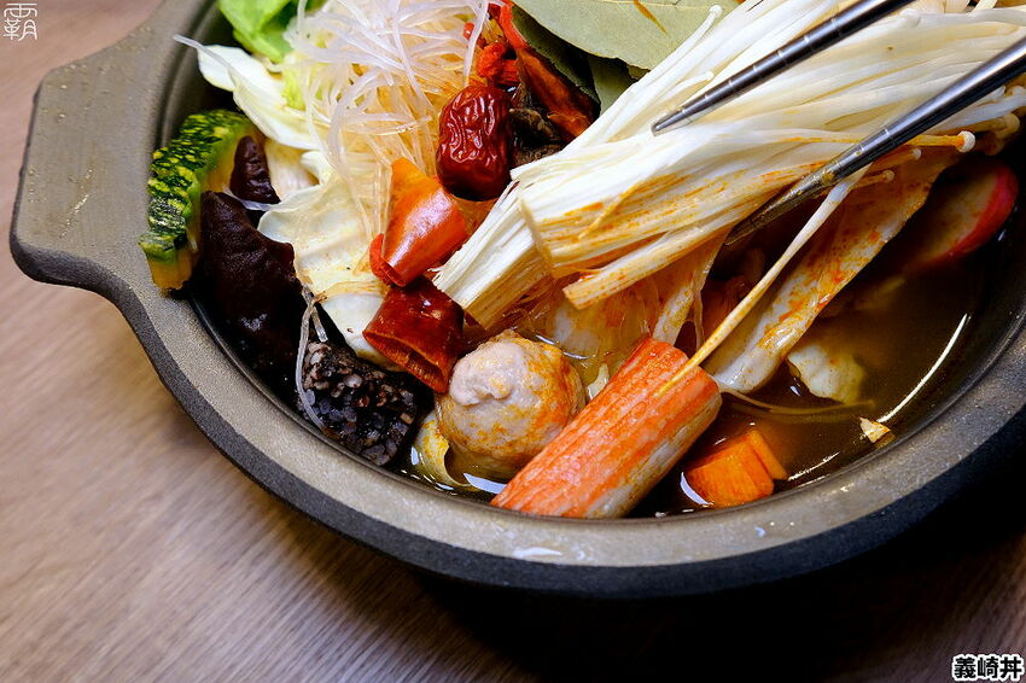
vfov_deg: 44.9
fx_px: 826
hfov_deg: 63.7
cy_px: 342
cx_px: 513
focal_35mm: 29
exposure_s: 1/200
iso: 1000
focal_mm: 19.6
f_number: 4
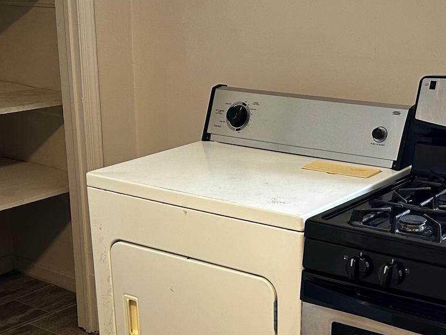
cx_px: 272
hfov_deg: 30.2
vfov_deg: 22.6
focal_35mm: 64
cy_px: 268
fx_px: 825
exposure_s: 1/60
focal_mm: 6.86
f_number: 1.78
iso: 200
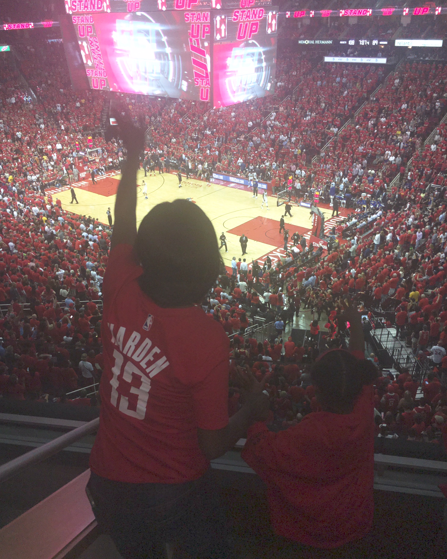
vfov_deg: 57.1
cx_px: 220
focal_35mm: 31
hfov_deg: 47.1
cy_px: 301
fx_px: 513
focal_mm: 4.15
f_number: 2.2
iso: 25
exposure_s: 1/120
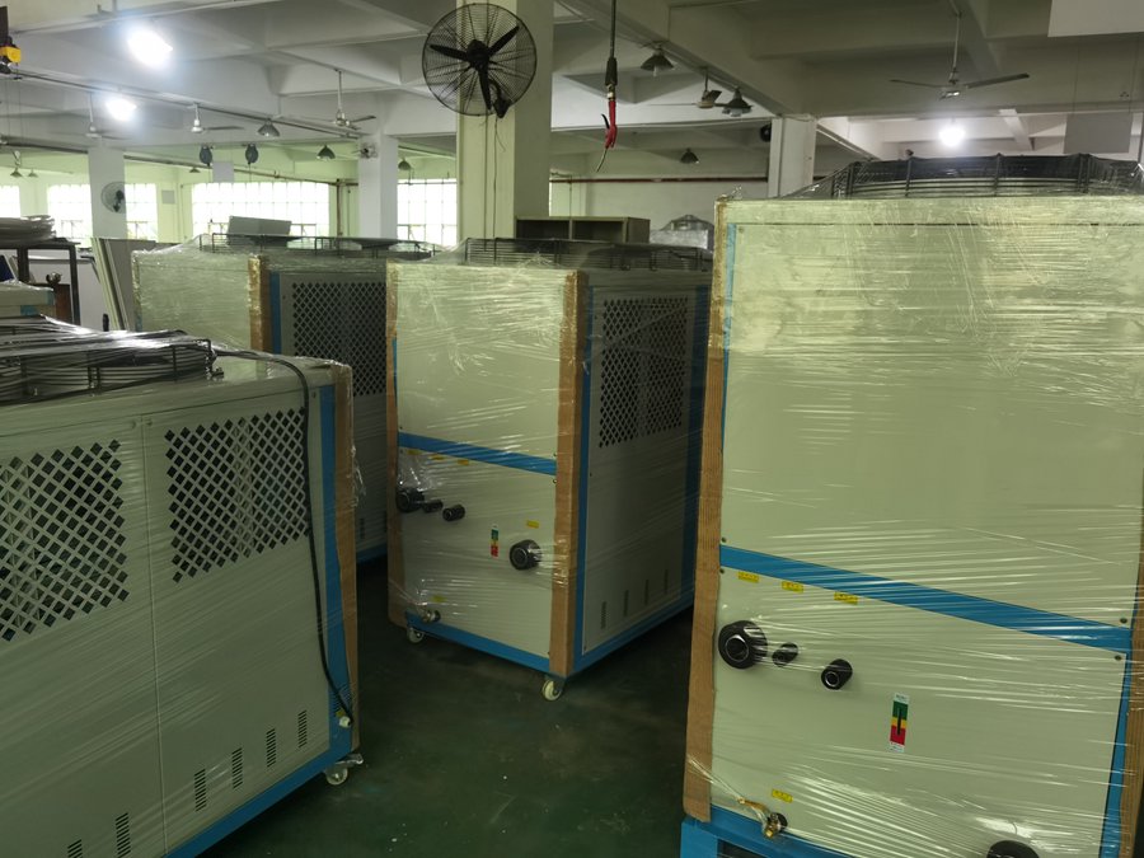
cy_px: 429
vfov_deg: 51.4
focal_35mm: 27
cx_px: 572
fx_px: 892
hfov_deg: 65.3
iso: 125
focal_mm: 6.71
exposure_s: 1/50
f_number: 1.9
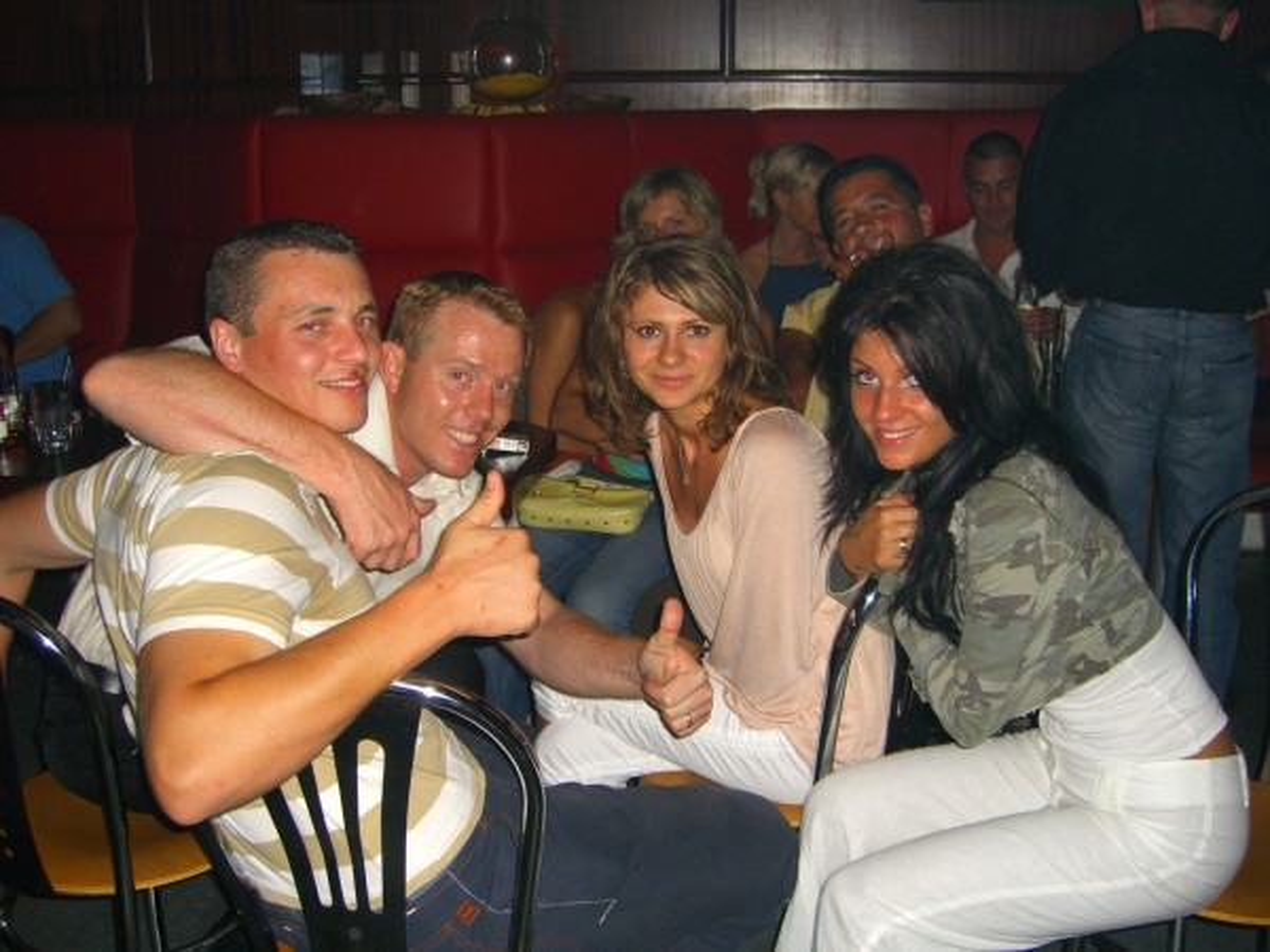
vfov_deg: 37.7
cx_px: 635
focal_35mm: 38
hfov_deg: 49.0
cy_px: 476
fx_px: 1394
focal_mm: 7.9
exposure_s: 1/60
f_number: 2.8
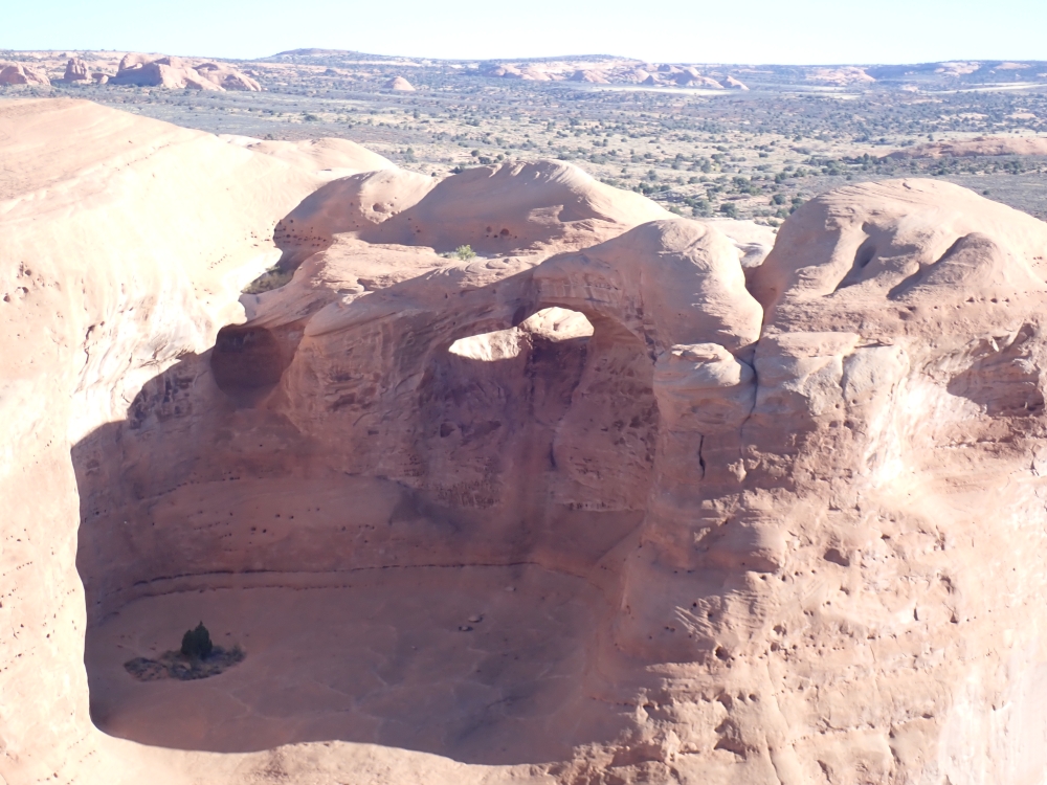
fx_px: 2662
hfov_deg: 22.3
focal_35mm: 88
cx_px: 524
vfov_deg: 16.8
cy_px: 392
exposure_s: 1/200
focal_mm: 15.66
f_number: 4.5
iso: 100
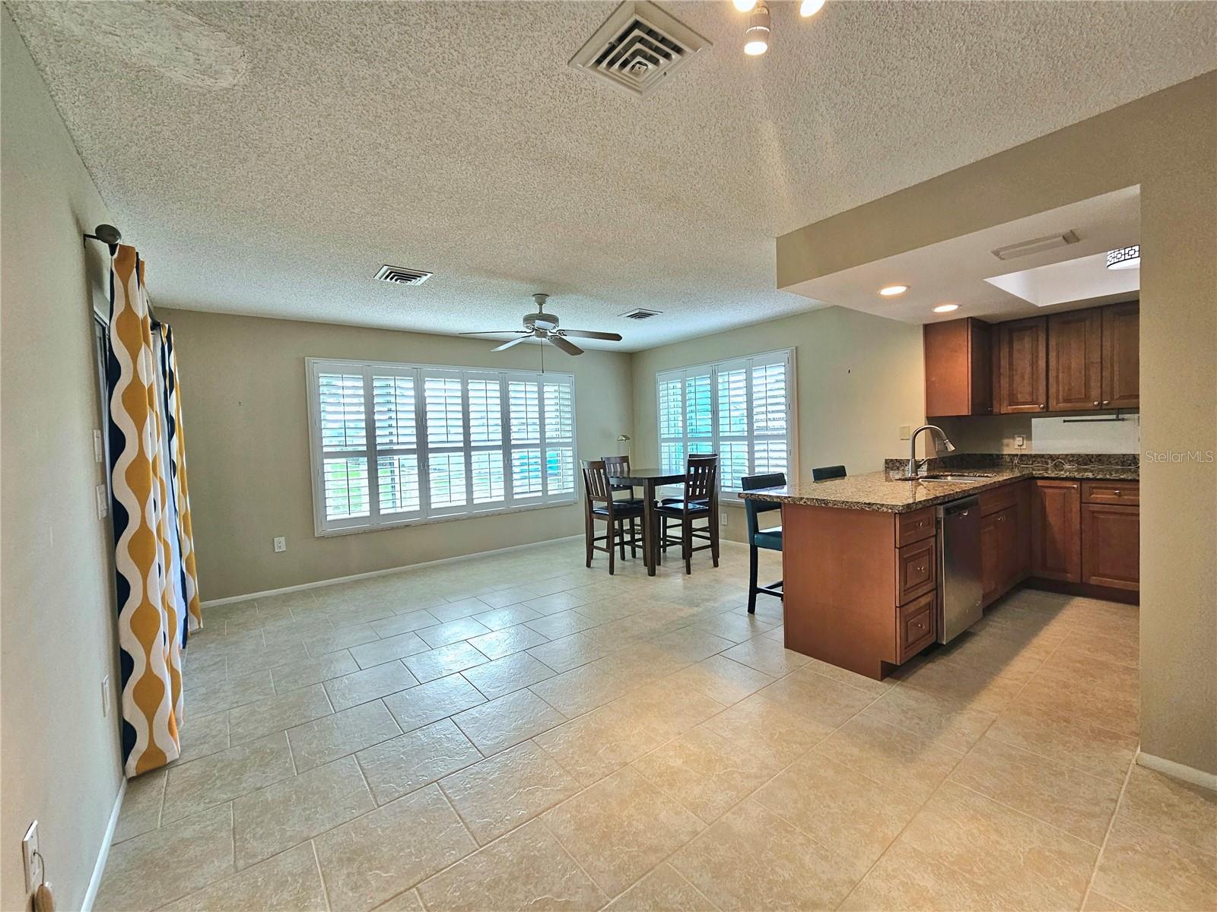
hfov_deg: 106.2
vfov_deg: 89.9
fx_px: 457
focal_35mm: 13
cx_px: 608
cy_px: 456
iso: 80
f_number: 2.2
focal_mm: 2.2
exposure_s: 1/60.2
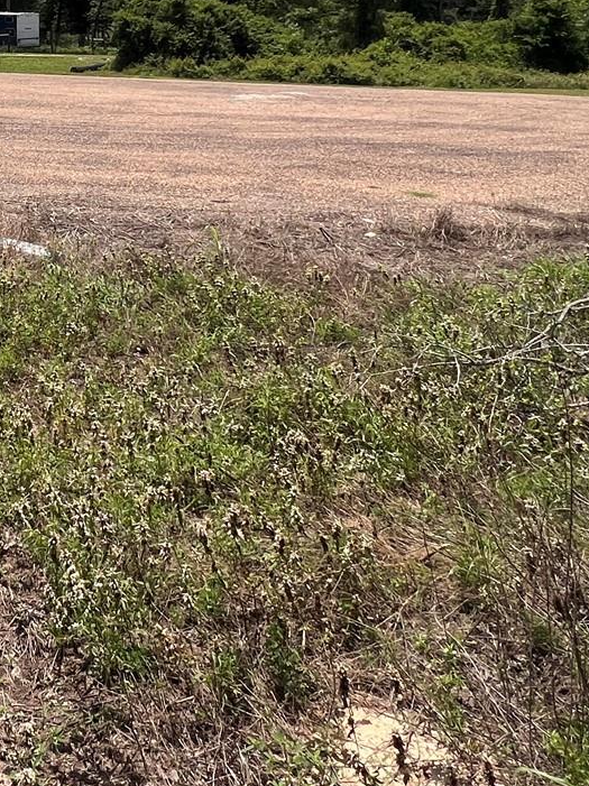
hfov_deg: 33.0
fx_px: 863
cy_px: 48
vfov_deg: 43.7
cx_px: -58
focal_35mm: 38
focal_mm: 1.57
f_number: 1.8
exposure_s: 1/2481
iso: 32
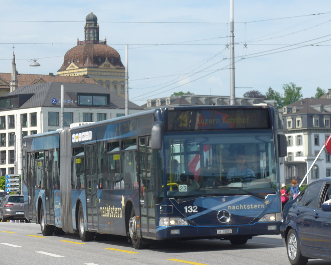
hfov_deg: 11.5
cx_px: 187
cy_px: 128
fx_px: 1646
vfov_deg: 9.2
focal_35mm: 168
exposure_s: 1/400
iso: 80
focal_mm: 27.3
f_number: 5.4
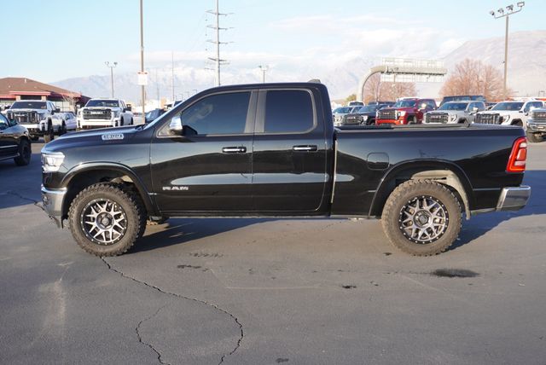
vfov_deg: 38.4
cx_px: 273
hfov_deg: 55.1
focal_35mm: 34
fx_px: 524
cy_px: 182
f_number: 5.6
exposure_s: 1/125
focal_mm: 23
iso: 100
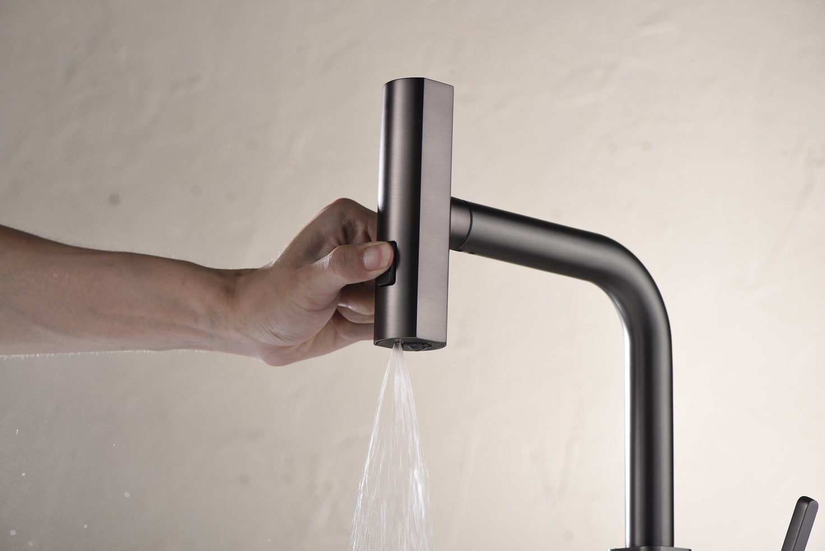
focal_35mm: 105
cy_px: 276
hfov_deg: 19.4
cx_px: 412
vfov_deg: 13.1
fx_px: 2407
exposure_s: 1/160
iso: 80
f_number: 13
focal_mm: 105
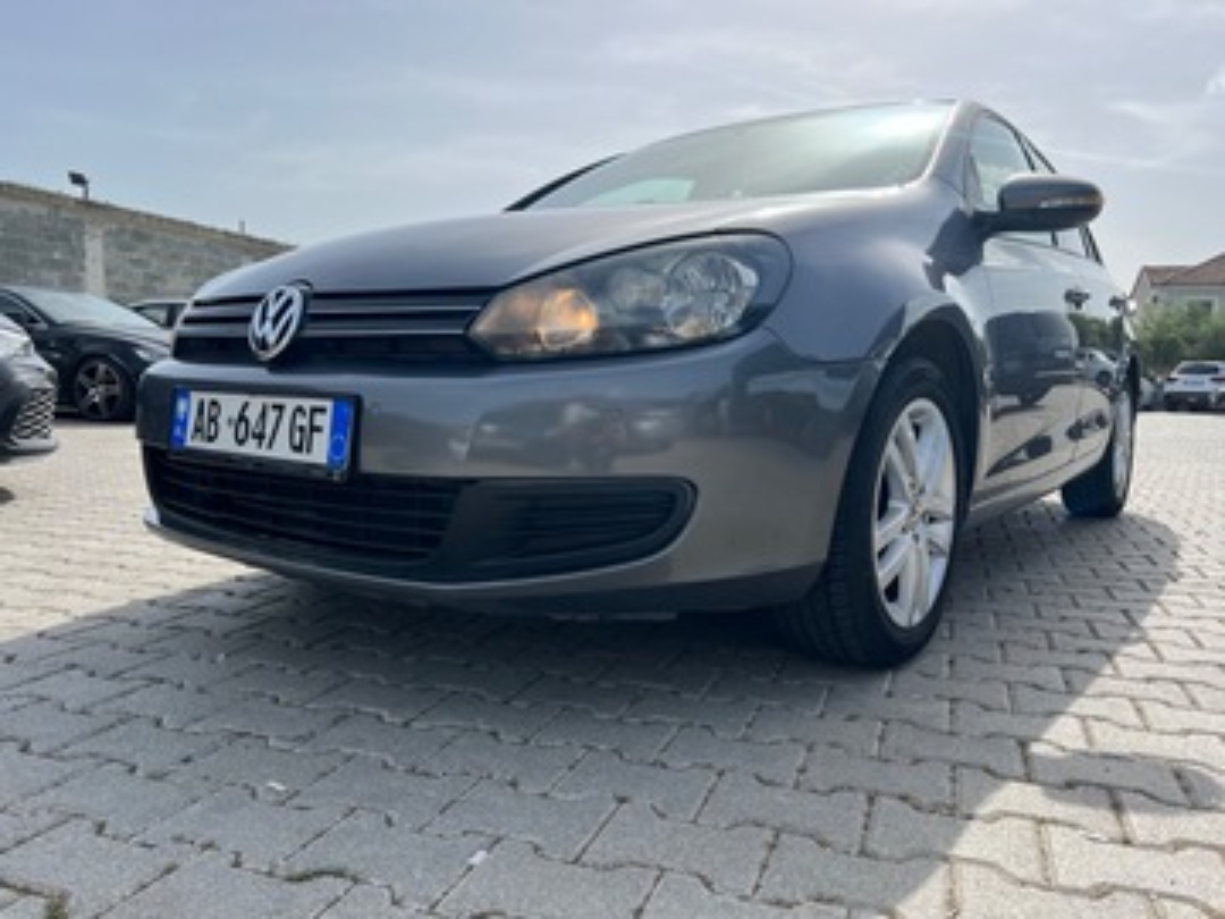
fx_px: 920
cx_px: 612
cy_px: 460
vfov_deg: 53.1
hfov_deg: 67.3
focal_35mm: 26
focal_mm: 5.7
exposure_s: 1/3704
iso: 50
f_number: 1.5
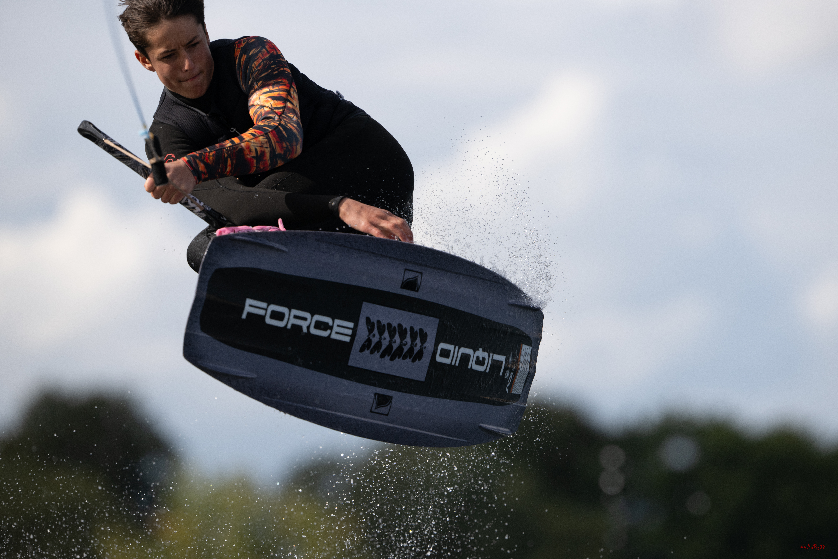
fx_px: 9310
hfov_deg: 5.2
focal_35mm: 400
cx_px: 419
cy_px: 280
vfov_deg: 3.4
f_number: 5
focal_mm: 400
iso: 320
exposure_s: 1/2500
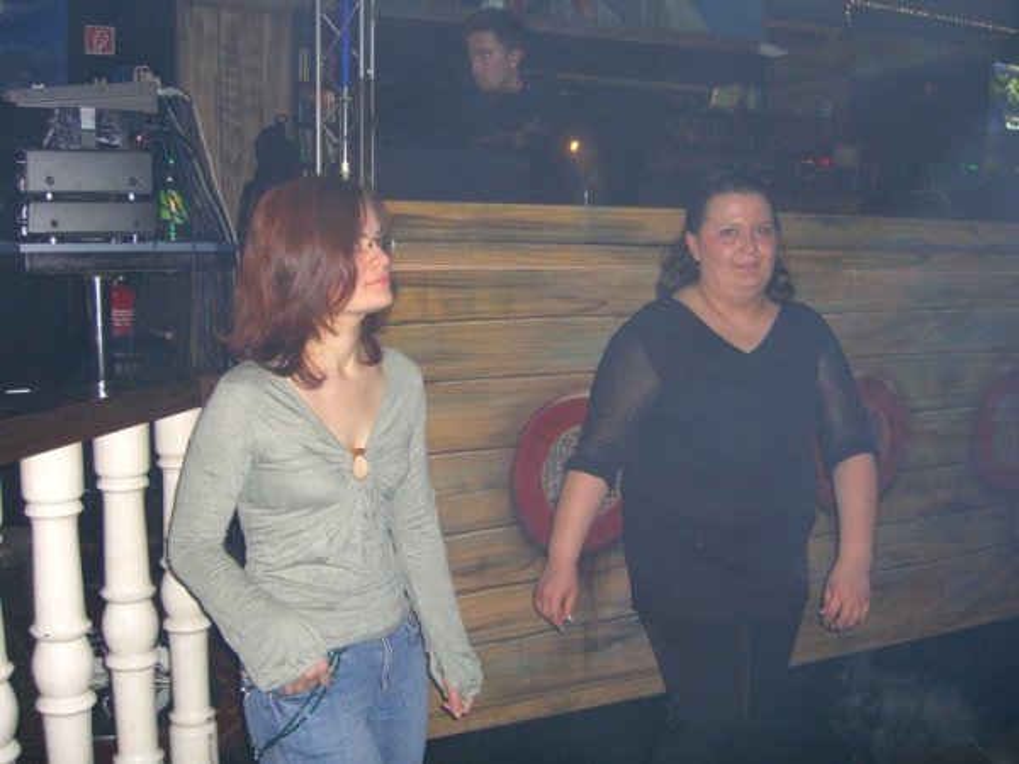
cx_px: 510
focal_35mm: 38
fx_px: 1119
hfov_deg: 49.0
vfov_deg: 37.7
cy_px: 382
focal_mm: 7.9
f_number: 2.8
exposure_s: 1/60
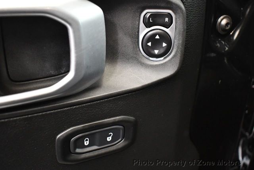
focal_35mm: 40
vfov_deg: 33.5
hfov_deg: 48.4
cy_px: 85
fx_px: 283
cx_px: 127
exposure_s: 1/60
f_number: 3.5
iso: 4500
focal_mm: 20
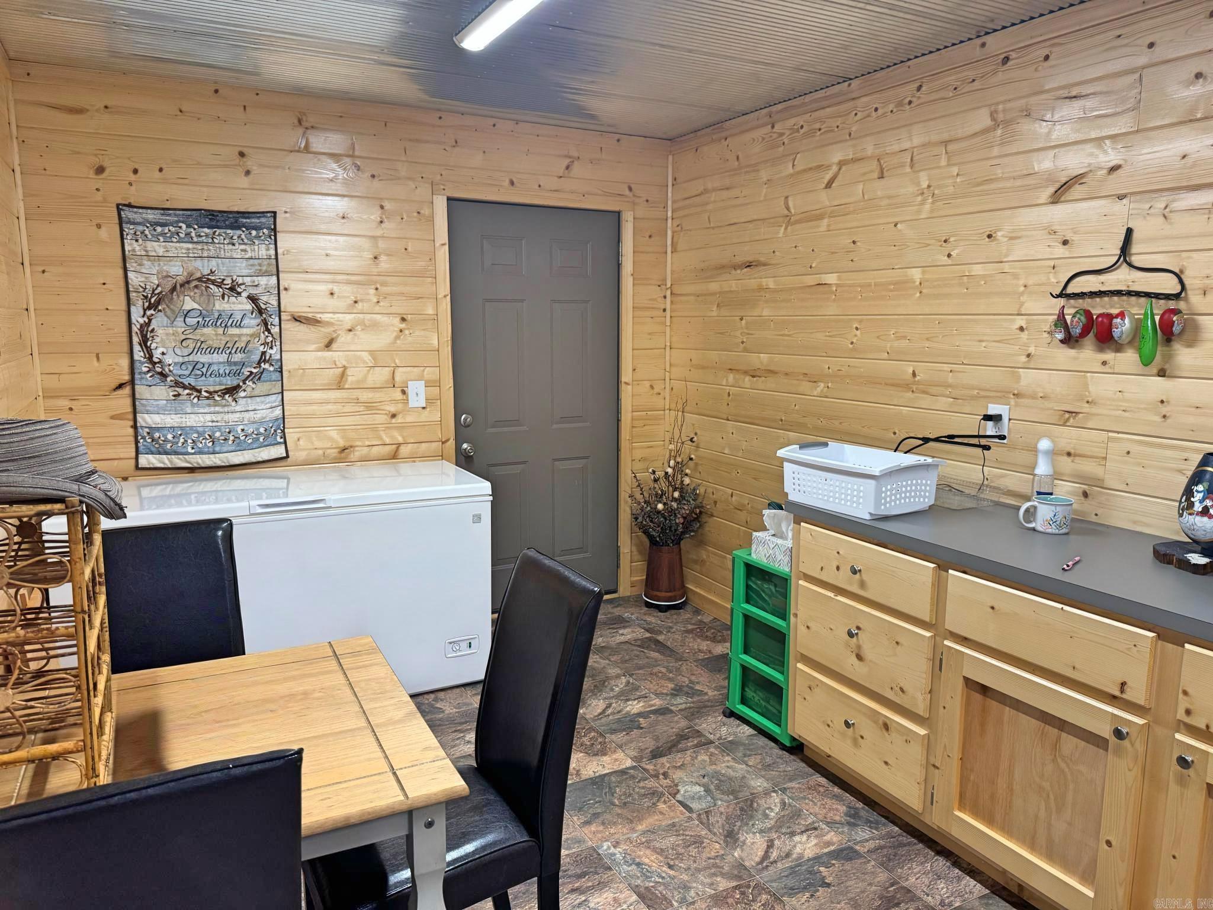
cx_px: 606
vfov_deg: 56.8
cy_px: 455
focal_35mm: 24
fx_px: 841
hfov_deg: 71.6
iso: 200
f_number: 1.78
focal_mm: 6.76
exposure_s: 1/120
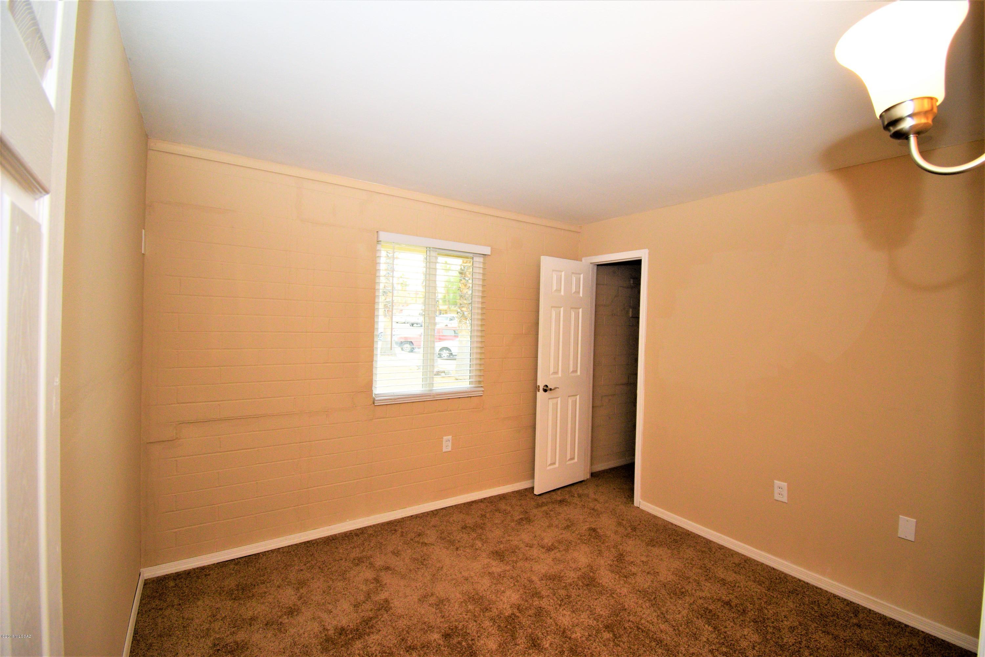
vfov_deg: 77.3
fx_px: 410
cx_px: 492
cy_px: 328
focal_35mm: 15
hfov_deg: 100.4
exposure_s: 1/100
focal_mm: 10
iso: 800
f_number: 5
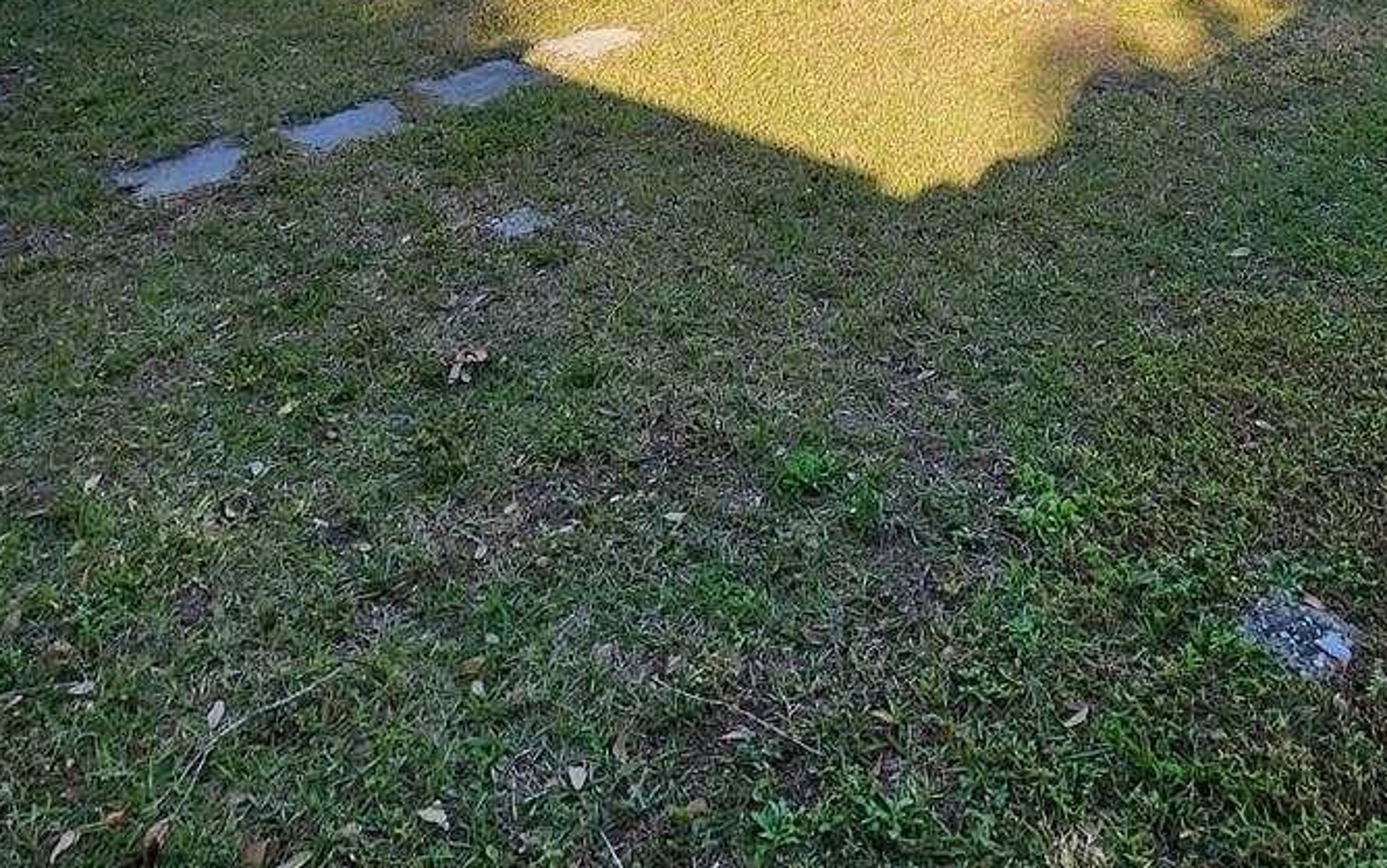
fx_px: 1248
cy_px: -278
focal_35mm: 33
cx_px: 920
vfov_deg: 30.0
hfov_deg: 56.9
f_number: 2.2
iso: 50
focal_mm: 2.2
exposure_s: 1/1182
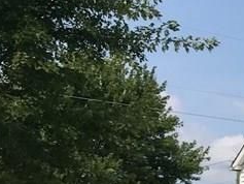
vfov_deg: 11.9
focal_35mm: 121
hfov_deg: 13.4
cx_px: 521
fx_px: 853
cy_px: 239
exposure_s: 1/2907
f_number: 1.8
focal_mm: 3.99
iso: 20
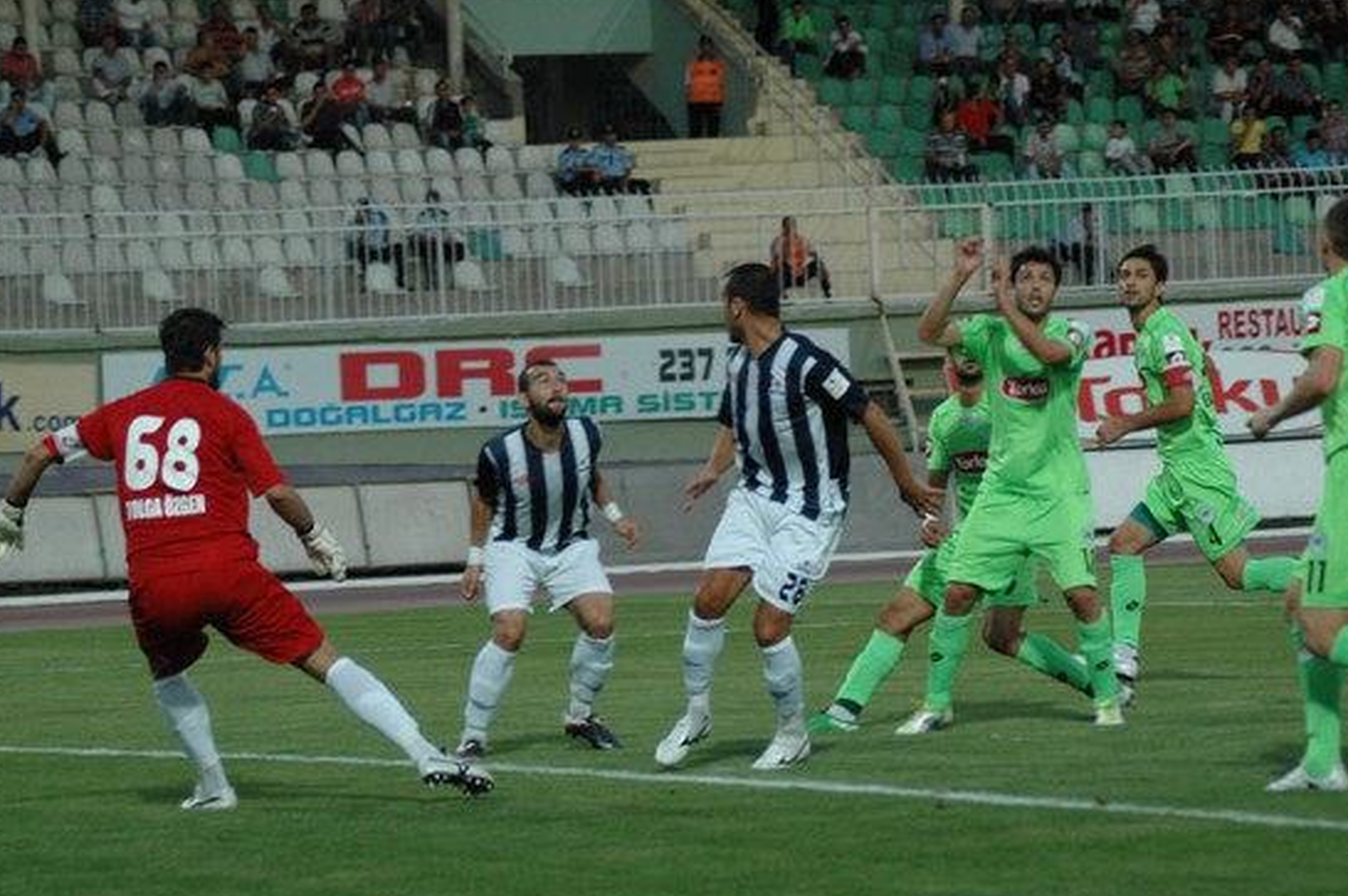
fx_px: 7370
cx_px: 634
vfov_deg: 7.0
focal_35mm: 197
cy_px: 508
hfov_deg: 10.5
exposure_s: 1/400
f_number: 5
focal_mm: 112
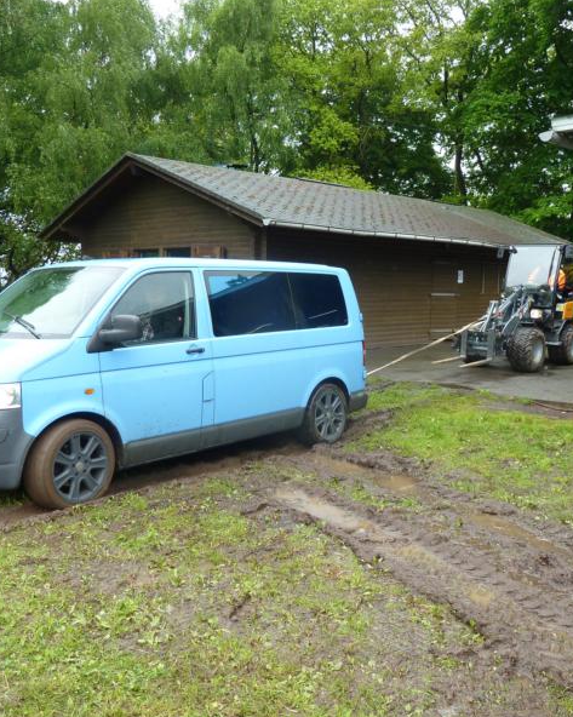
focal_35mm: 33
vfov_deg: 54.2
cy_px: 356
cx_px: 296
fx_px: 700
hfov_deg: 44.5
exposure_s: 1/160
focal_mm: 4.1
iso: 100
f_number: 3.3
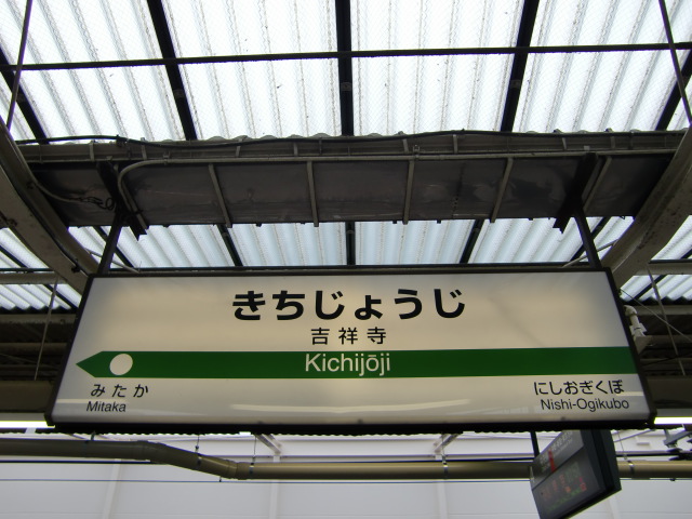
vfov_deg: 49.7
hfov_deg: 63.4
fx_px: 560
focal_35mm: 28
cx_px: 346
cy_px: 260
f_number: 2.6
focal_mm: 4.9
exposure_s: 1/250
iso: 64
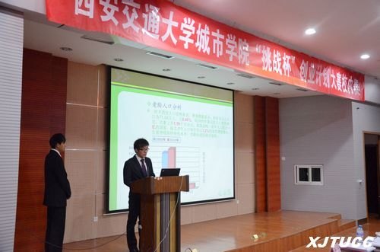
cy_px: 126
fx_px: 379
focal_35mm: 36
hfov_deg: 53.2
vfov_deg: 36.7
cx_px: 190
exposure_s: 1/50
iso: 2000
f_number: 4
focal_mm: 24
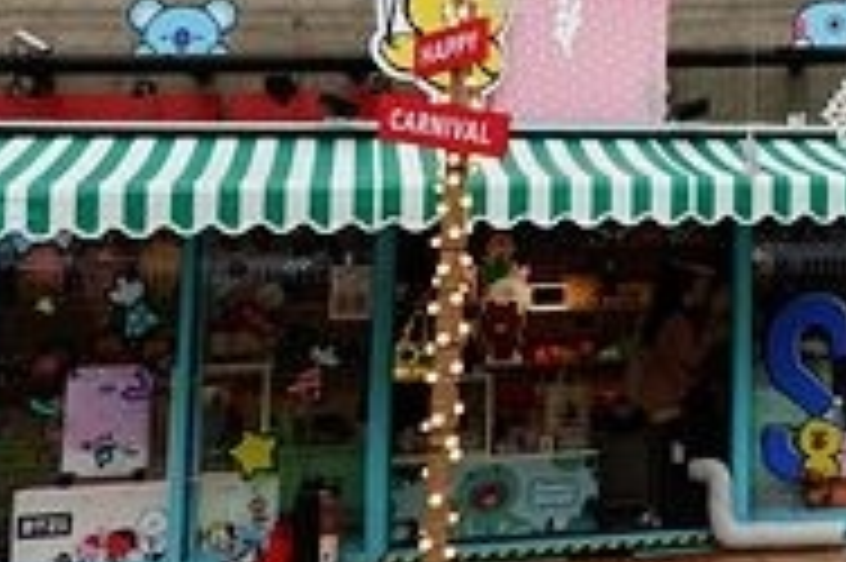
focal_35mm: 83
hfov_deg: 21.5
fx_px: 1949
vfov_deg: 16.1
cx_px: 1170
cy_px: -2
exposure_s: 1/200
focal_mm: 9.01
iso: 125
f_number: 4
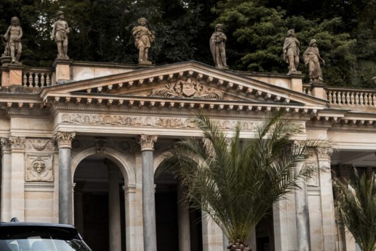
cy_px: 193
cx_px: 89
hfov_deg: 29.1
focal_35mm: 68
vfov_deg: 19.9
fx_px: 711
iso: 1000
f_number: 4
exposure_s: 1/100
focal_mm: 42
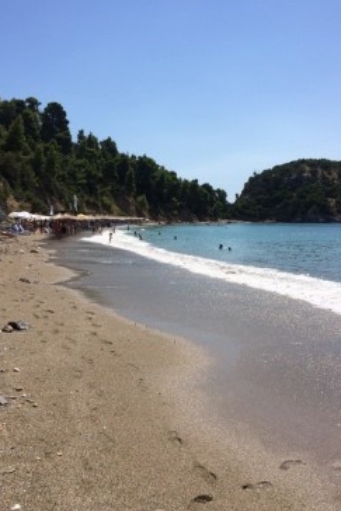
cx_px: 163
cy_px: 261
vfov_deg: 58.7
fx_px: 454
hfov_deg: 41.1
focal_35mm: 32
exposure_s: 1/4115
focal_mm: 4.15
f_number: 2.2
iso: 32
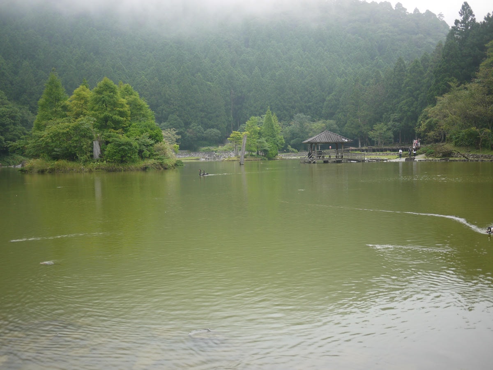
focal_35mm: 40
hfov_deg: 46.8
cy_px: 185
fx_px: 570
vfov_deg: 36.0
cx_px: 246
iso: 160
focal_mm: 20
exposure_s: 1/1000
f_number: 2
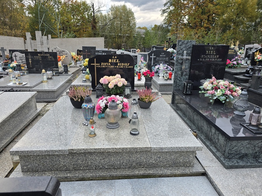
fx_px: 174
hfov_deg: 73.9
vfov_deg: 58.9
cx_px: 131
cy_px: 98
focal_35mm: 23
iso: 50
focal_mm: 6.3
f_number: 1.7
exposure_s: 1/180
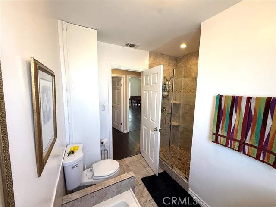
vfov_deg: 85.7
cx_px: 138
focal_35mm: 14
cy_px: 104
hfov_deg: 102.1
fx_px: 112
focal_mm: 2.22
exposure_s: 1/120
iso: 160
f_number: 2.2
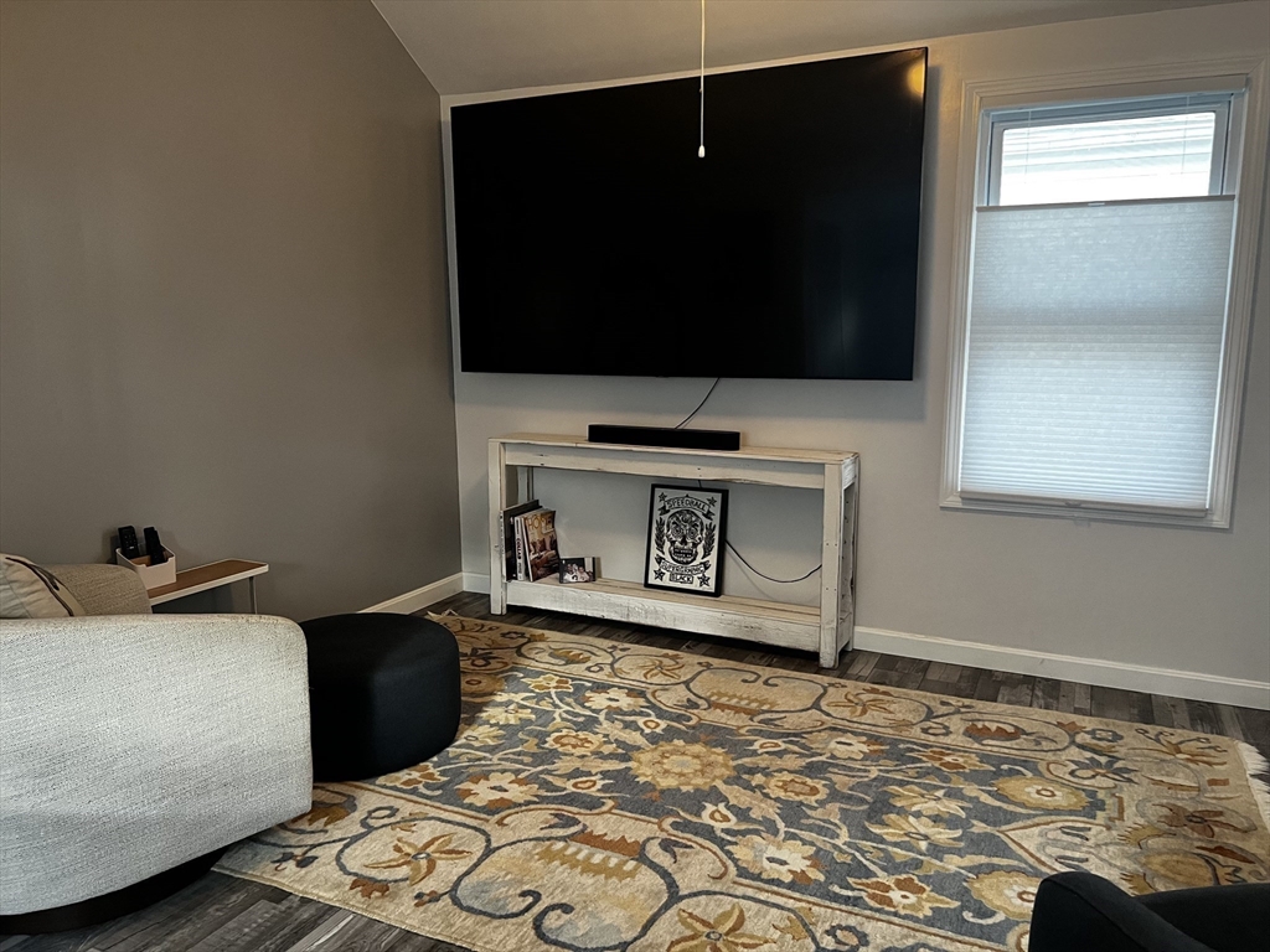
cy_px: 476
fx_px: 954
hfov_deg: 67.3
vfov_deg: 53.1
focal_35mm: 26
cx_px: 635
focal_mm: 5.7
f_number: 1.5
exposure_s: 1/60
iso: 320
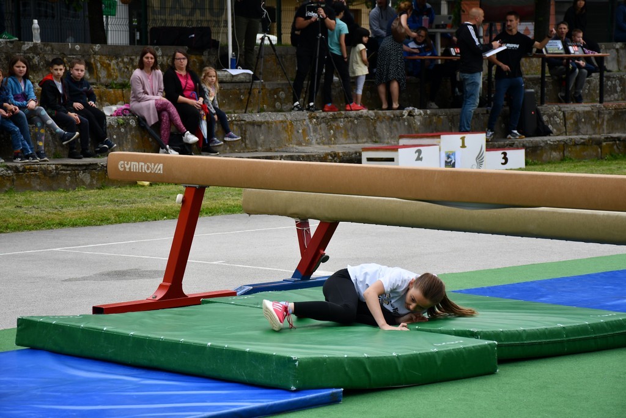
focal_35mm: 105
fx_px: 1826
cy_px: 209
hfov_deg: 19.5
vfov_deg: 13.0
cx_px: 313
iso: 280
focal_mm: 70
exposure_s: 1/500
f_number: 5.6
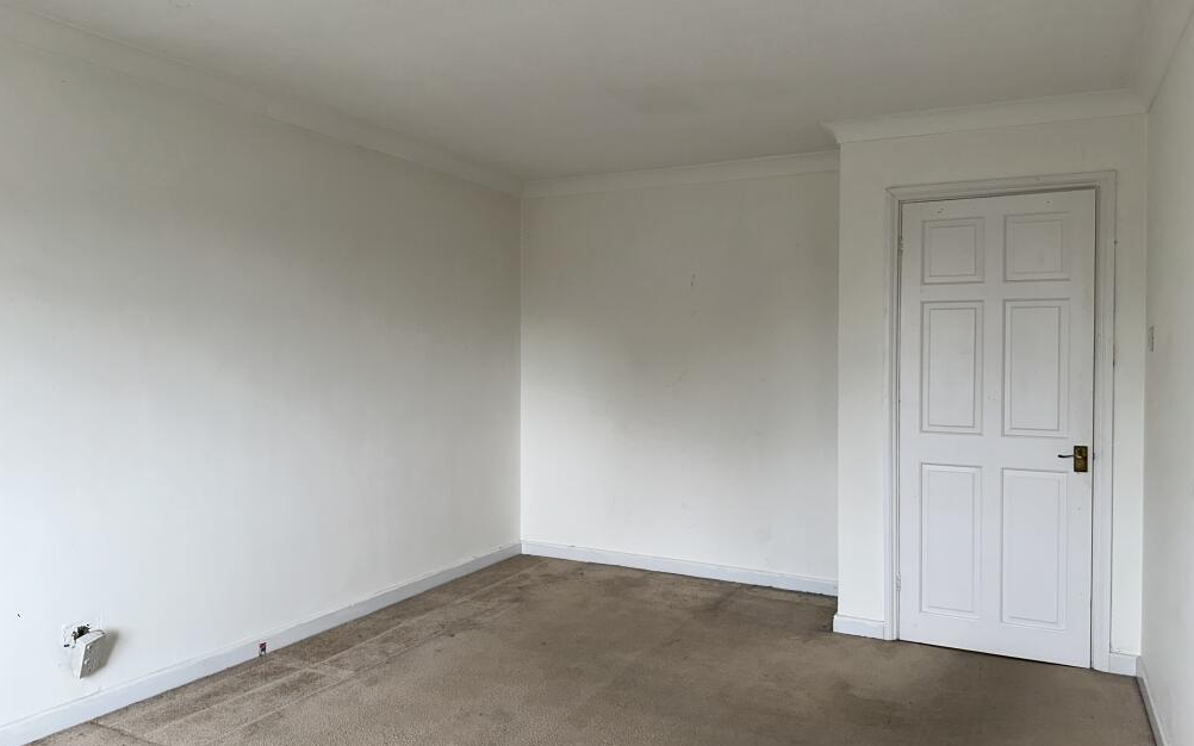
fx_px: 846
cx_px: 605
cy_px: 362
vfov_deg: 47.6
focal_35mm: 26
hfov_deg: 70.4
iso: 50
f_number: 1.78
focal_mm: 6.86
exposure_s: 1/128
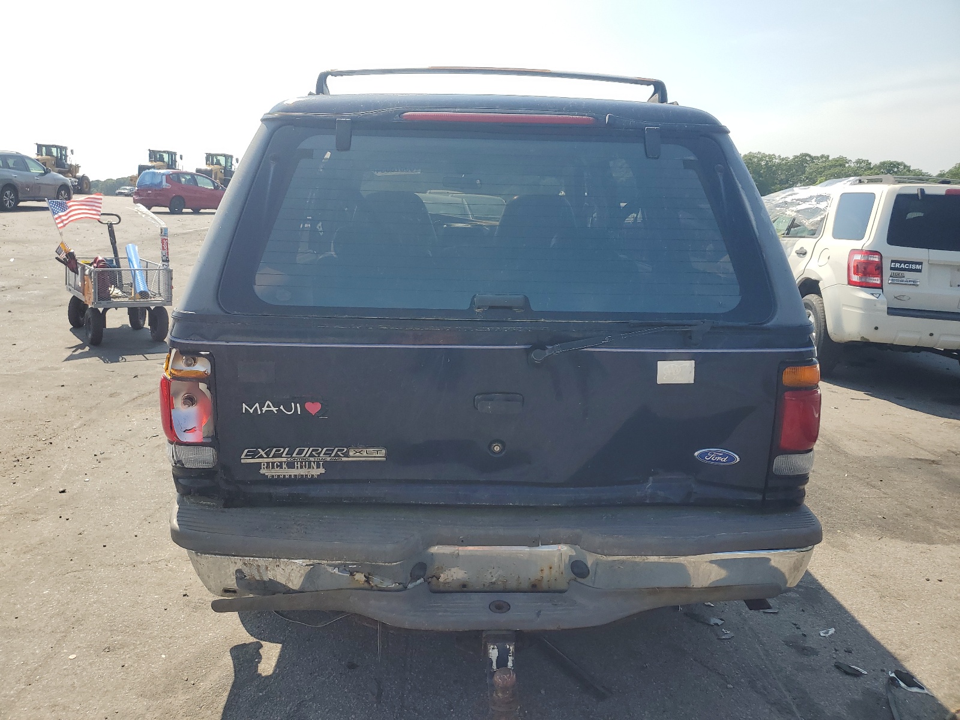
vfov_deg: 53.1
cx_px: 480
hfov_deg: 67.3
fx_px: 721
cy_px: 360
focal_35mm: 26
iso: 50
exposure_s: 1/2000
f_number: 1.5
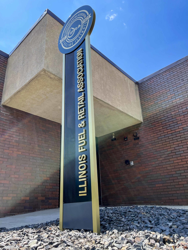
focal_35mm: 26
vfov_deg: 67.3
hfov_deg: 53.1
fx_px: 188
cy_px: 125
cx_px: 94
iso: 32
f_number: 1.6
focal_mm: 5.1
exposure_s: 1/1900
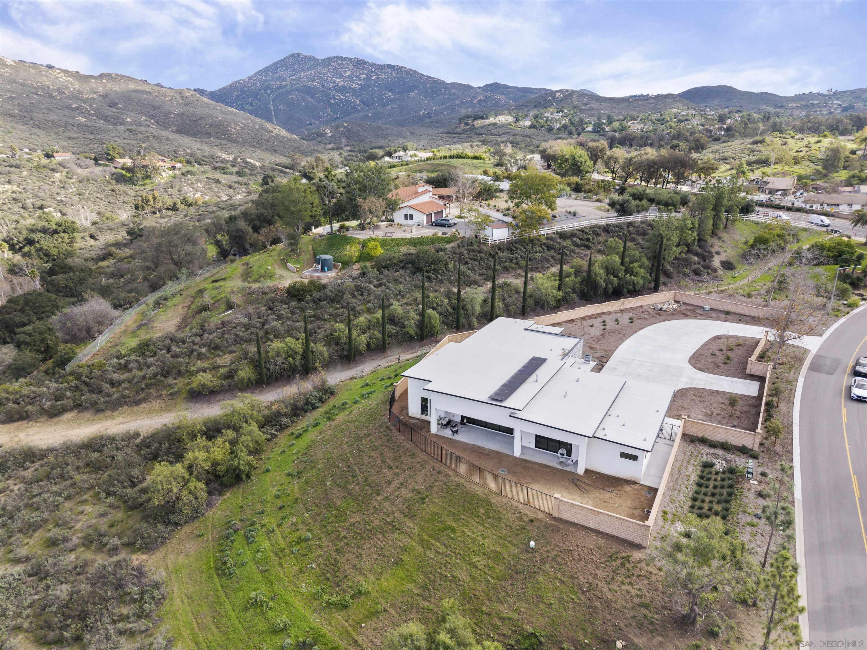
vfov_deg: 56.8
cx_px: 434
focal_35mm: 24
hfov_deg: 71.6
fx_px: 601
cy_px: 325
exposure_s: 1/40
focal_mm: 8.67
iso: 200
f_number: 1.8
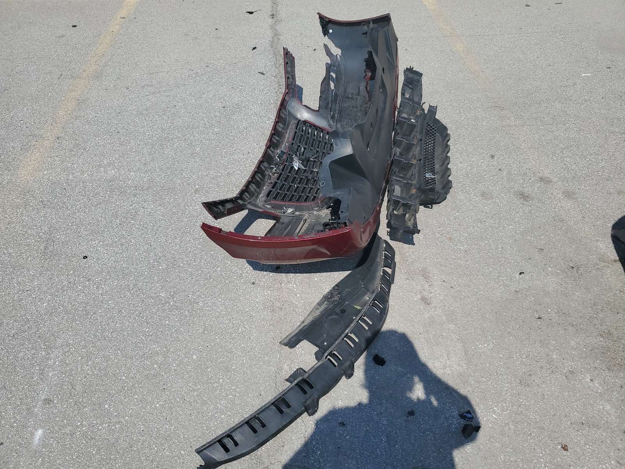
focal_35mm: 26
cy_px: 234
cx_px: 312
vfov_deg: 53.1
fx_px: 469
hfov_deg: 67.3
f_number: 1.5
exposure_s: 1/5000
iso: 50
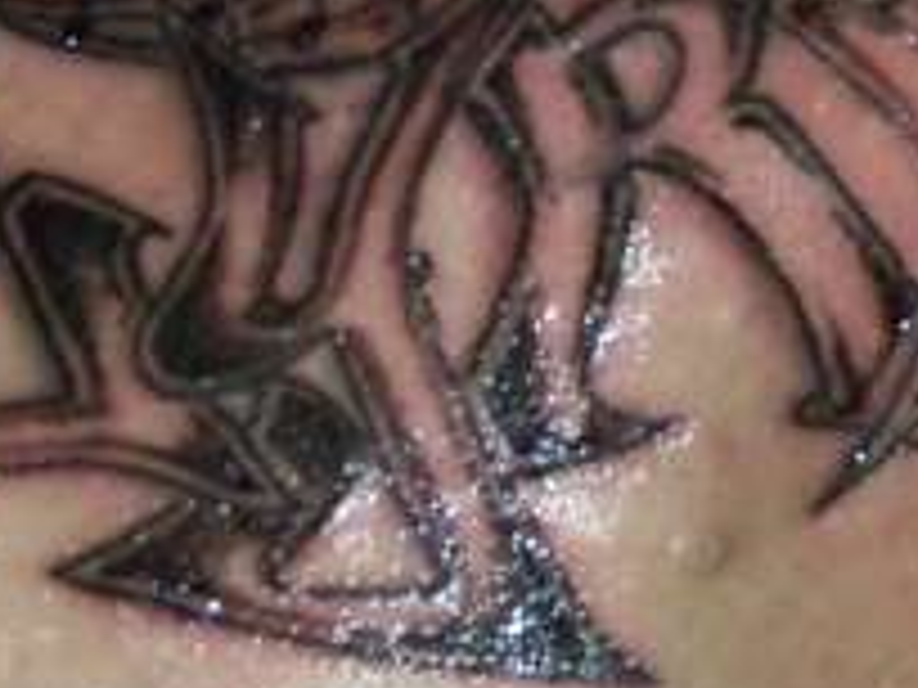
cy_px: 252
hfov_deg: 18.4
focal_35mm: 106
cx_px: 711
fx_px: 2811
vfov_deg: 13.9
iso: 400
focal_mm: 5.85
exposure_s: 1/13
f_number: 2.8
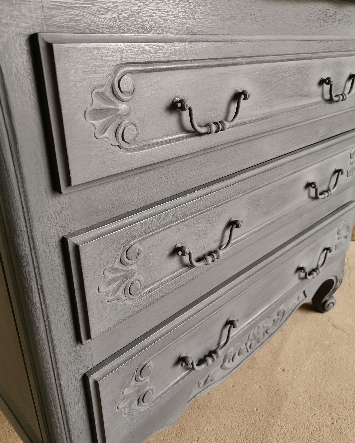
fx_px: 381
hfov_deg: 50.0
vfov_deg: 60.4
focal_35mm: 29
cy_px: 211
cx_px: 174
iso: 200
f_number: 1.8
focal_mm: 5.58
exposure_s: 1/50
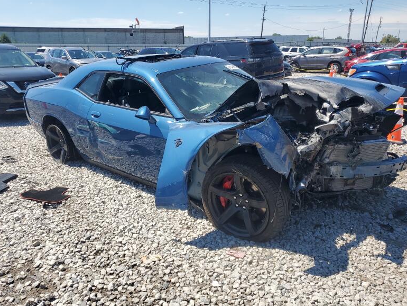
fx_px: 318
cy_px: 155
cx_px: 206
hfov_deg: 65.3
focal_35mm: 27
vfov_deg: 51.4
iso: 50
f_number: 1.5
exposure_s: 1/3333
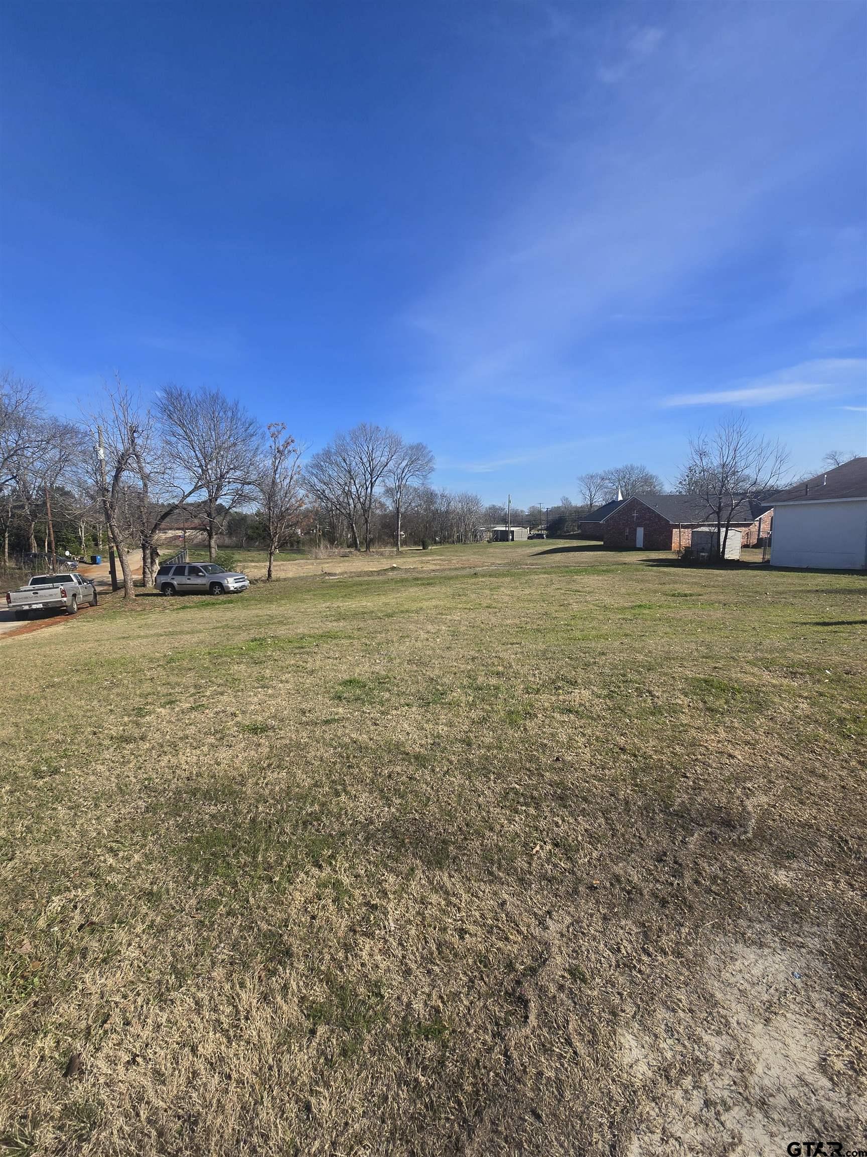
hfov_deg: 89.9
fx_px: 434
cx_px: 434
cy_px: 578
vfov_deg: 106.2
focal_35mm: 13
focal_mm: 2.2
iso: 50
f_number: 2.2
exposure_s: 1/2222
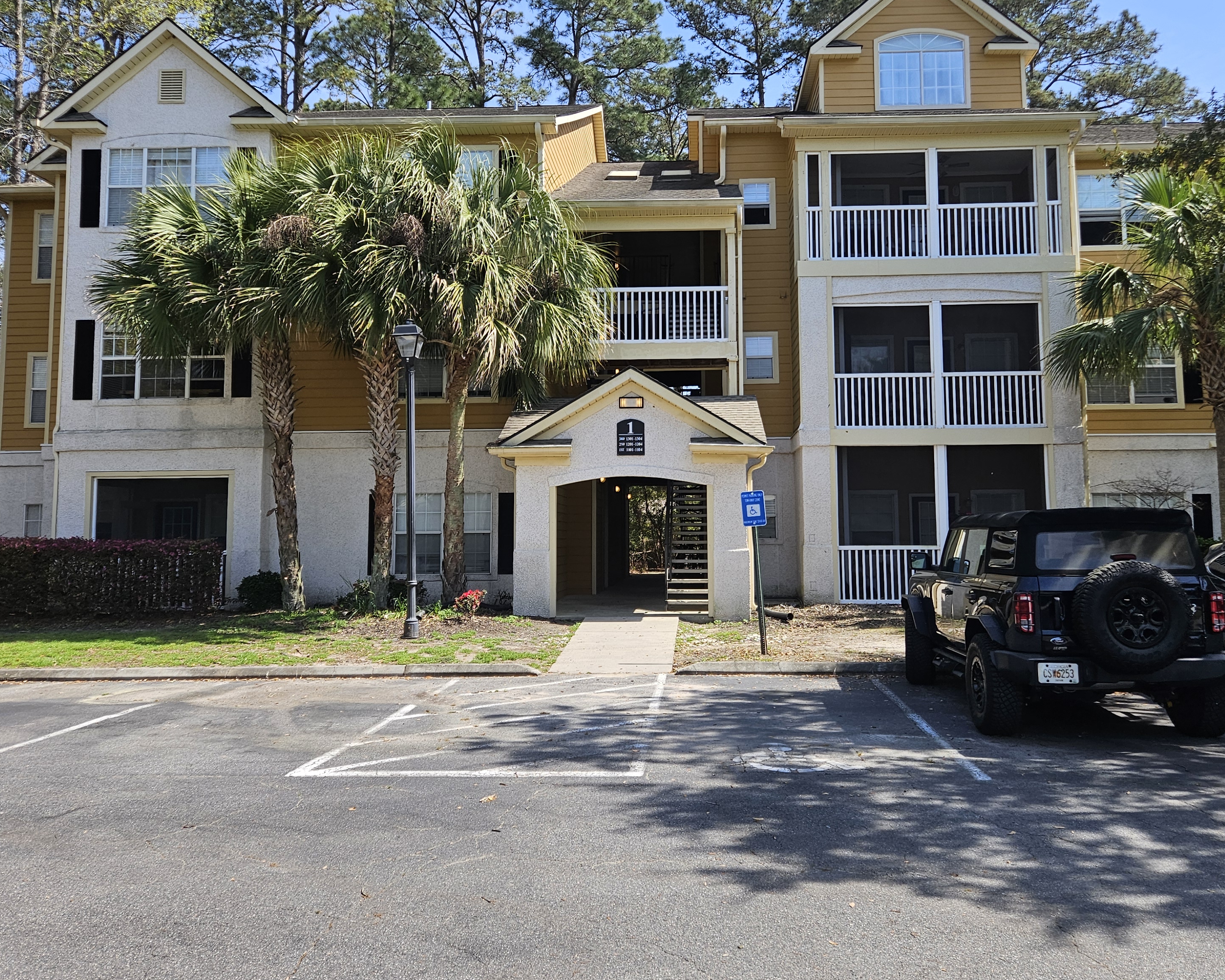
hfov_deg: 57.1
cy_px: 406
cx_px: 657
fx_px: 1124
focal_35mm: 31
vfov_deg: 46.9
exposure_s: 1/1461
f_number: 1.8
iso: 32
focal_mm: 5.4
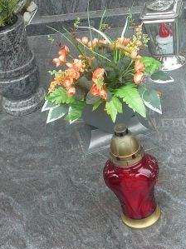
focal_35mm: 75
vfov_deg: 25.9
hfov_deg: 19.6
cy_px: 86
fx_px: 538
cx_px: 66
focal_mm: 5.2
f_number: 2.8
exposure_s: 1/40
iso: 100
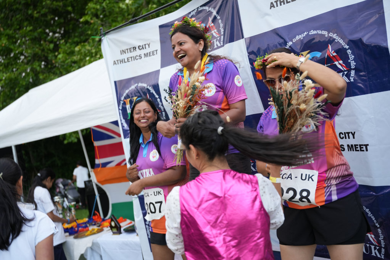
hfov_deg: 51.8
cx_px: 195
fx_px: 402
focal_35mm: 37
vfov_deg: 35.8
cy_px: 130
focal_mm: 37.1
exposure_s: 1/400
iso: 250
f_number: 2.8
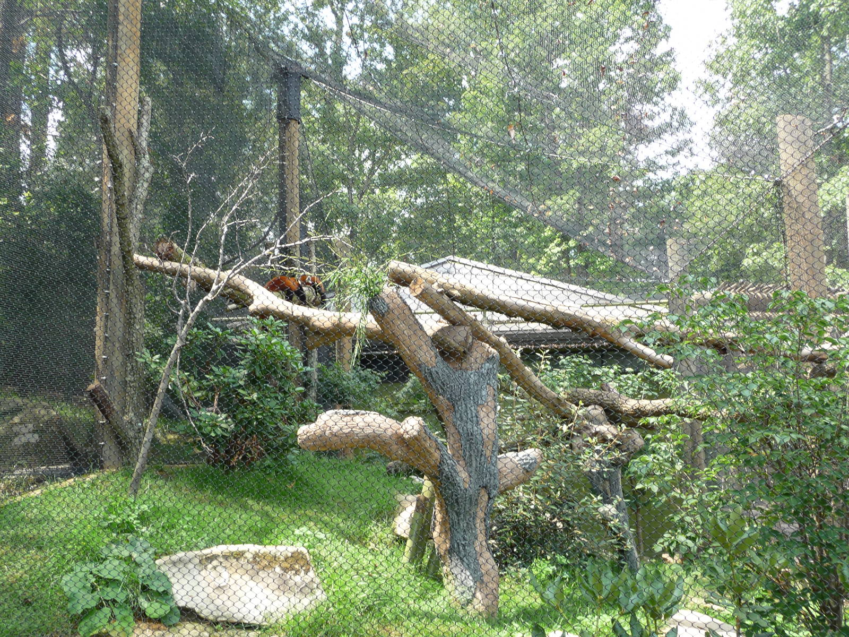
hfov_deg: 49.0
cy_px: 318
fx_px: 932
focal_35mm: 38
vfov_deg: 37.7
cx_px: 424
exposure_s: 1/100
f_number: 3.8
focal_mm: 6.3
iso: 100
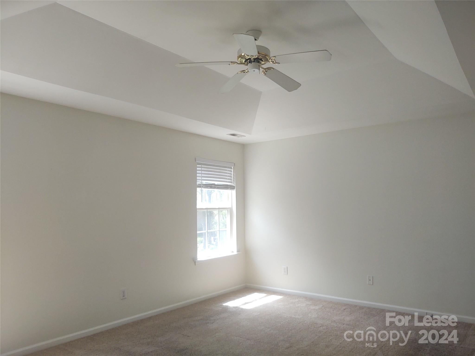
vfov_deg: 51.4
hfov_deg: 65.3
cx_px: 238
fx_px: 370
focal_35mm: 27
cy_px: 178
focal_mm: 4.75
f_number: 1.7
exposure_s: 1/163
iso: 100
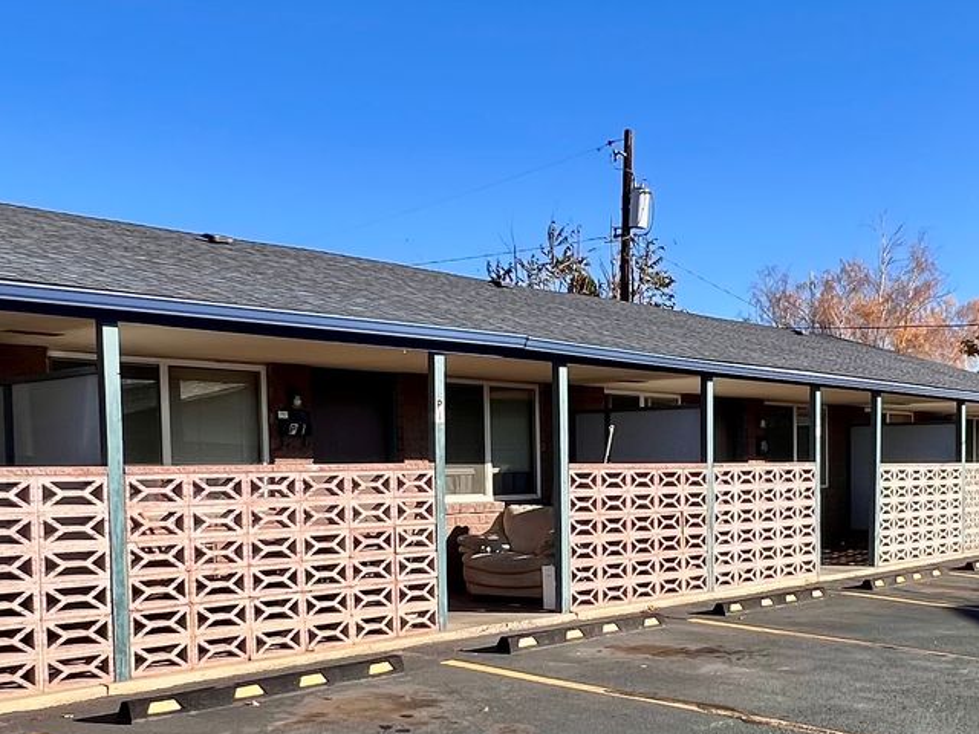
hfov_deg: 46.9
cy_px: 526
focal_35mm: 39
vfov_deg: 36.2
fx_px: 1103
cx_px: 673
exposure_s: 1/861
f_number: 1.8
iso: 32
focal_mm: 1.57
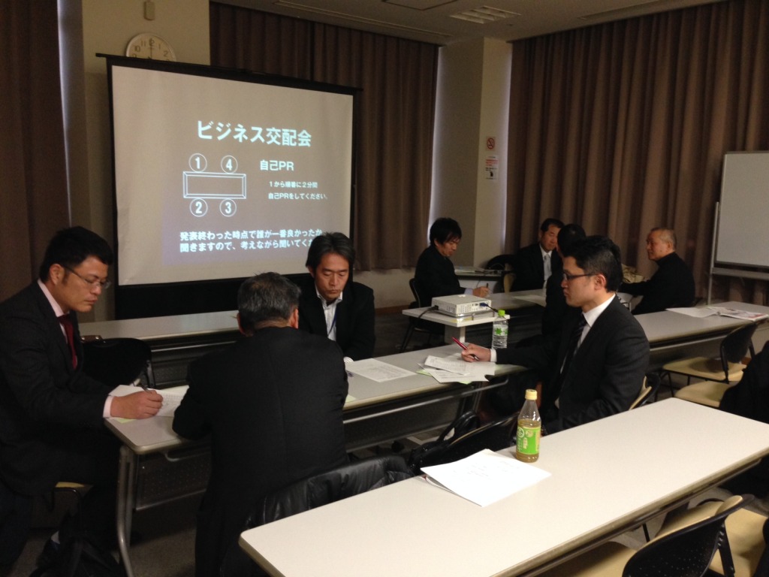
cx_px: 384
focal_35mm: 33
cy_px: 288
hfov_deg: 55.4
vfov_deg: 42.9
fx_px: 733
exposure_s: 1/20
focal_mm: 4.12
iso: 200
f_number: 2.4
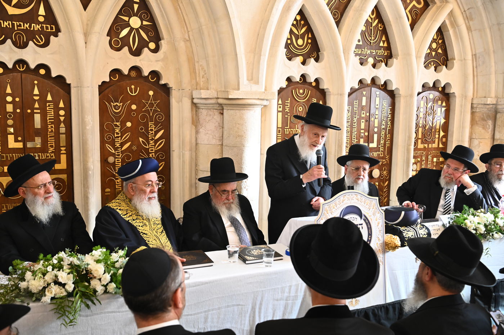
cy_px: 168
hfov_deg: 54.5
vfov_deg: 37.8
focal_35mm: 35
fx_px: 490
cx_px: 252
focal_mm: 35
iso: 2500
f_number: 5
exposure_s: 1/160
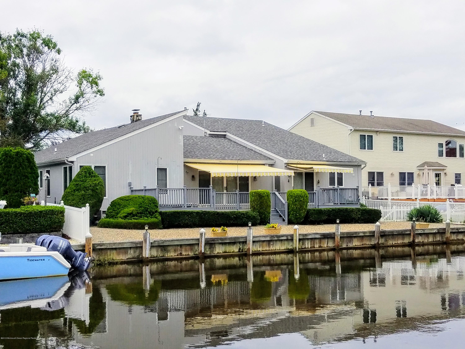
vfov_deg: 53.1
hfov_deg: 67.3
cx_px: 232
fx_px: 349
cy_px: 174
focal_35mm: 26
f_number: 1.7
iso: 50
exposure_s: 1/2312
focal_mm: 4.2
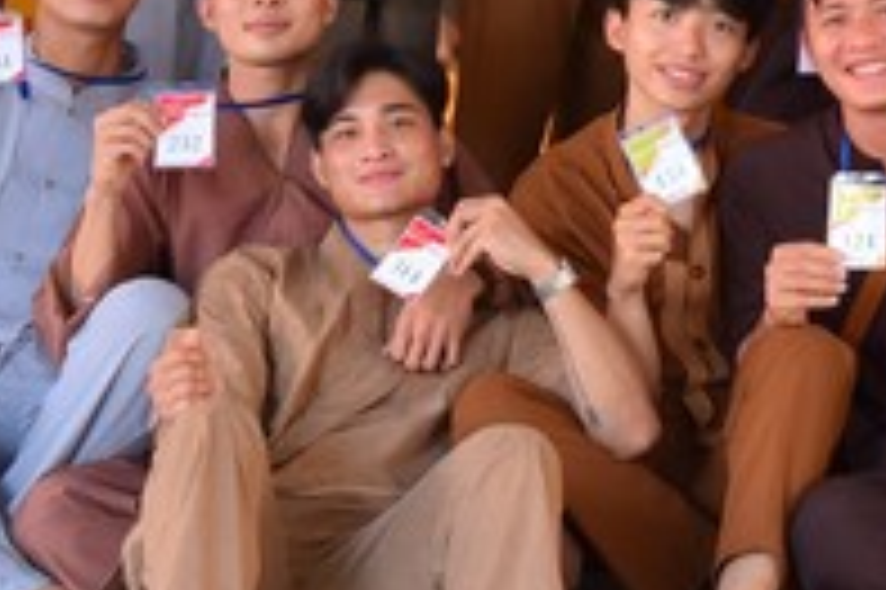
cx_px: 774
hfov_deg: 11.9
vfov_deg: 7.9
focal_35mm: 172
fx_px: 4229
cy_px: -146
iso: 500
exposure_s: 1/100
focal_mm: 52
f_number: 5.6
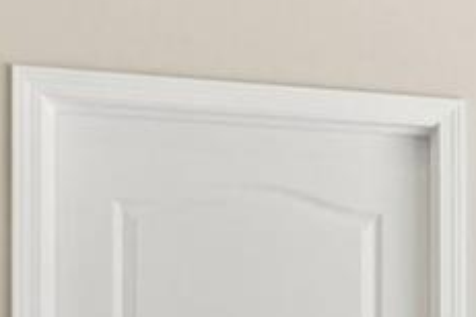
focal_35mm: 97
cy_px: 438
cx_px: 688
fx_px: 1282
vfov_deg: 13.5
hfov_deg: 18.8
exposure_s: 1/500
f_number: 8
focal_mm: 14
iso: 400
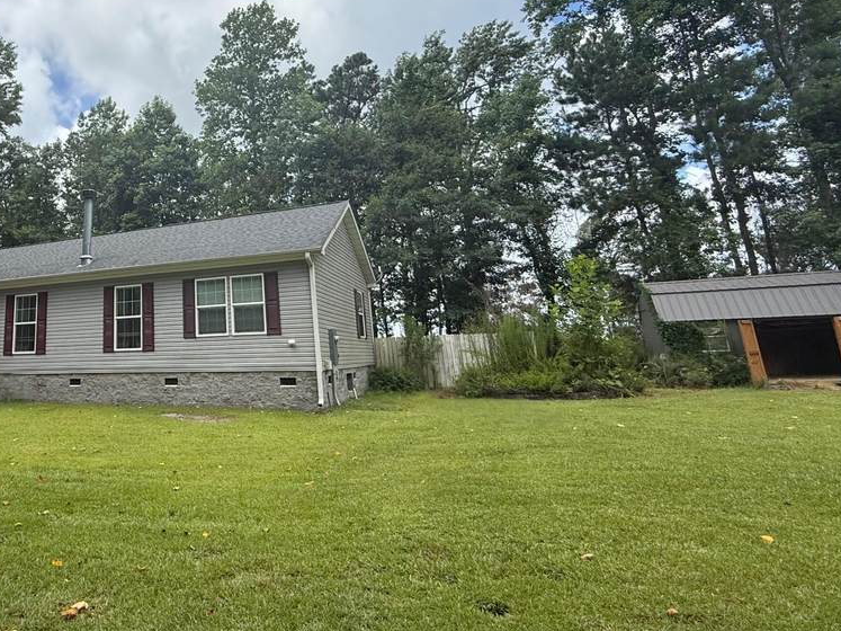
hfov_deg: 66.0
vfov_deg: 55.8
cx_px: 185
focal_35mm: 24
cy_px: 219
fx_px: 583
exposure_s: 1/1613
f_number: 2.2
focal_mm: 2.22
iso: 64
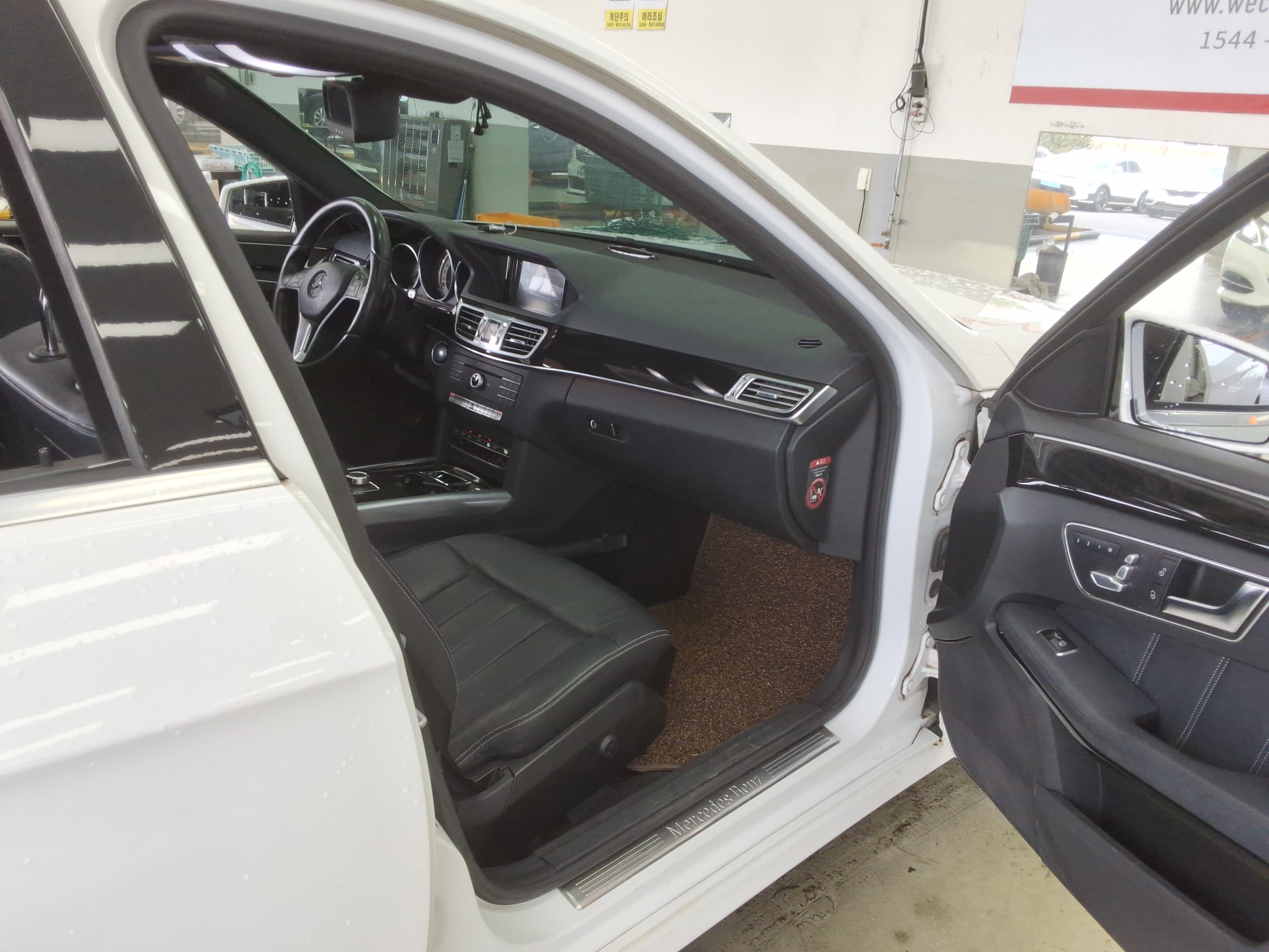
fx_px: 1026
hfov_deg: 63.4
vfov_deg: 49.7
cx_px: 634
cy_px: 476
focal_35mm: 28
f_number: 1.9
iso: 37
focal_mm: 2.91
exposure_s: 1/120
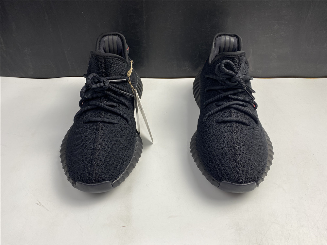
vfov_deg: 53.1
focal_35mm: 26
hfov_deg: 67.3
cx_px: 164
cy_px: 122
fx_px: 246
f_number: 1.8
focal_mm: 4.25
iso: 50
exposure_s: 1/100
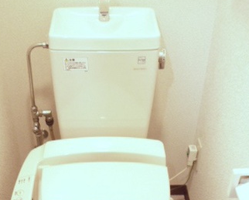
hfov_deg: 35.3
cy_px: 193
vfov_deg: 27.2
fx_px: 391
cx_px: 103
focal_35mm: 53
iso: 400
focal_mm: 4.4
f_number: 2.8
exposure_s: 1/10
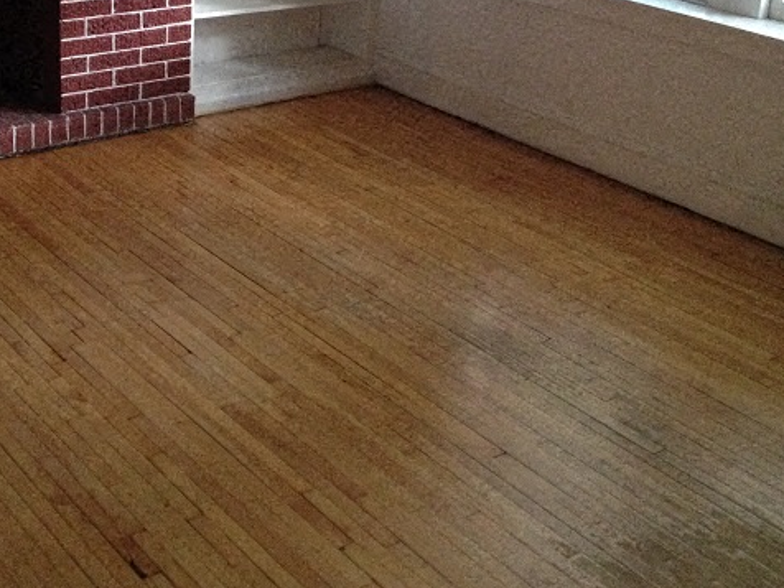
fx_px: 1359
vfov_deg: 24.1
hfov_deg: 31.8
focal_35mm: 60
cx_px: 240
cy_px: 120
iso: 400
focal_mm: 4.28
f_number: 2.4
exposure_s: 1/17
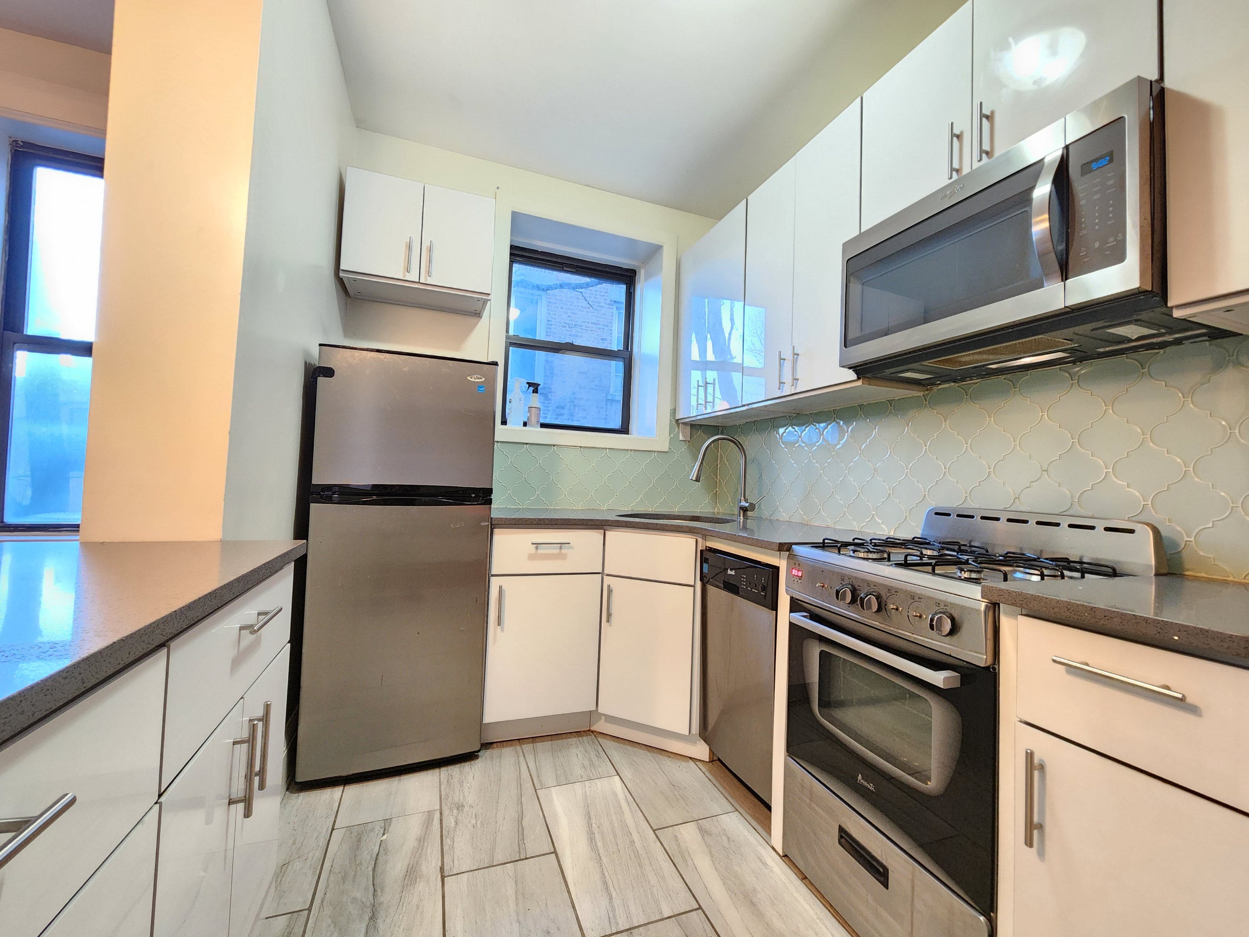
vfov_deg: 89.9
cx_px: 624
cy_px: 468
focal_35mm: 13
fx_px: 469
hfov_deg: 106.2
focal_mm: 2.2
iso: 640
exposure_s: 1/30
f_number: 2.2
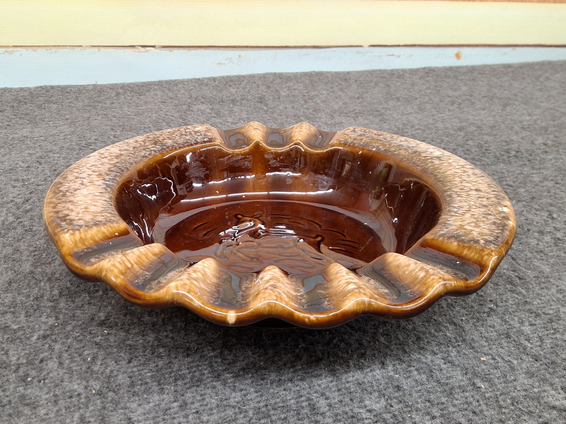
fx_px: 409
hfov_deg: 69.4
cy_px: 212
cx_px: 283
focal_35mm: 25
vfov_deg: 54.9
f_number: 2
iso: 250
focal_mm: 3.08
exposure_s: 1/40
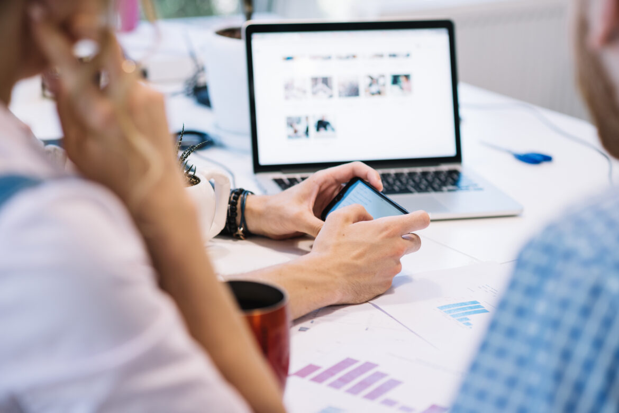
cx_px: 310
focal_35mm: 85
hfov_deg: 23.9
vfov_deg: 16.1
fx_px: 1462
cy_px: 206
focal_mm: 85
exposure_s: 1/100
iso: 400
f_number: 2.5
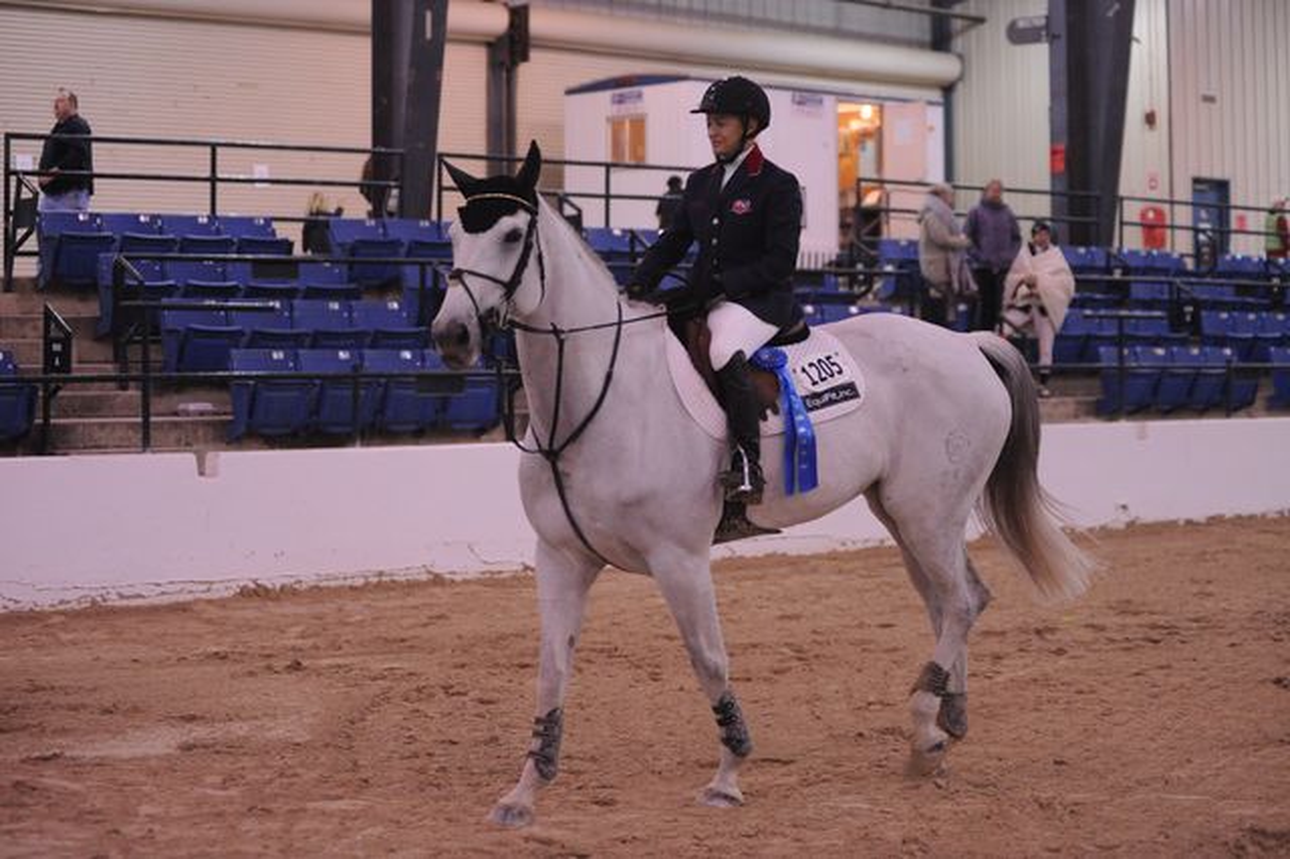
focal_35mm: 70
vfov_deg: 19.4
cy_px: 430
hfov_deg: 28.9
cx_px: 645
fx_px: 2507
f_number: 2.8
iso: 5000
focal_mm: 70
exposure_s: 1/400
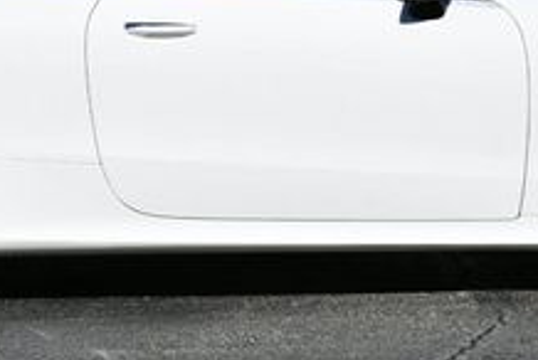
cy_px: -128
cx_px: 242
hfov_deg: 13.9
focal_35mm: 147
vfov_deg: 9.2
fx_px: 2200
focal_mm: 25
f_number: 9
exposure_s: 1/320
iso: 100
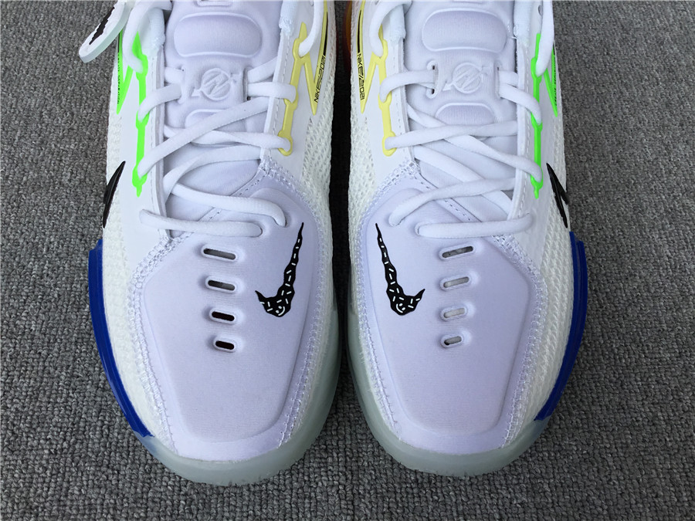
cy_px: 260
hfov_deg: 58.4
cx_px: 348
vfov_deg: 45.4
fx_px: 622
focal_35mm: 31
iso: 25
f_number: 2.4
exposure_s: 1/574
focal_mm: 3.3
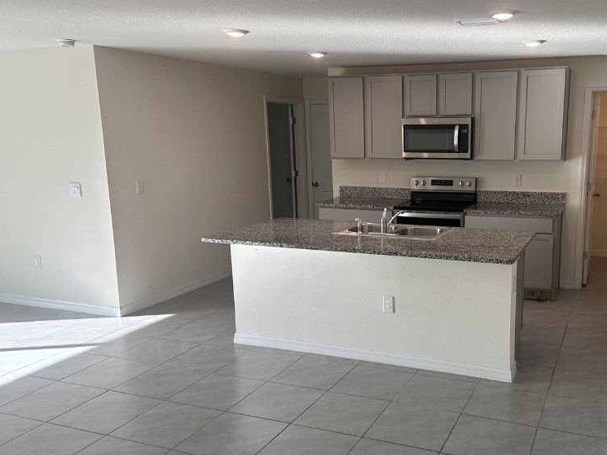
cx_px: 414
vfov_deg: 42.9
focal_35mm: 33
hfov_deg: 54.0
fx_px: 579
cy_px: 238
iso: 80
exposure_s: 1/268
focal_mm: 6.86
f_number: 1.78
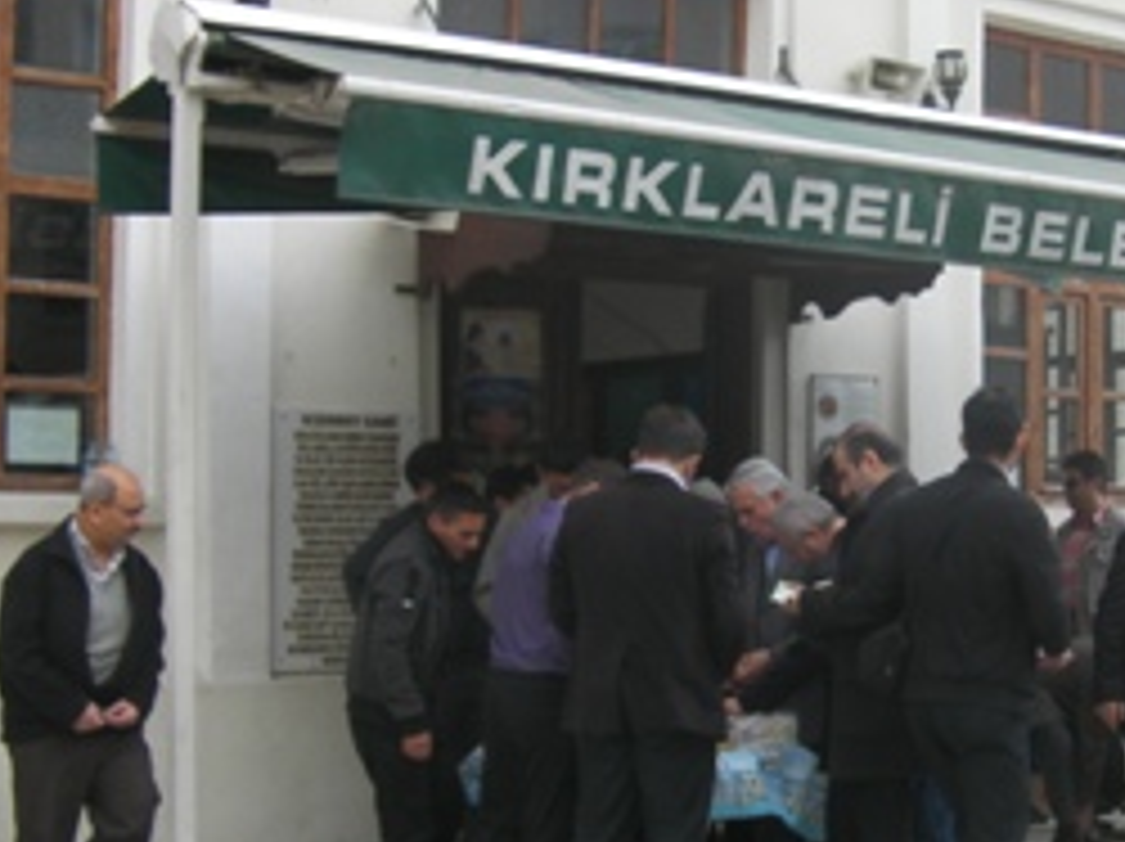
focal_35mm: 73
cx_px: 819
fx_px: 2370
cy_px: 482
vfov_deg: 20.1
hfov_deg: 26.4
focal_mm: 6.8
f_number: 3.5
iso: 50
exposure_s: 1/218
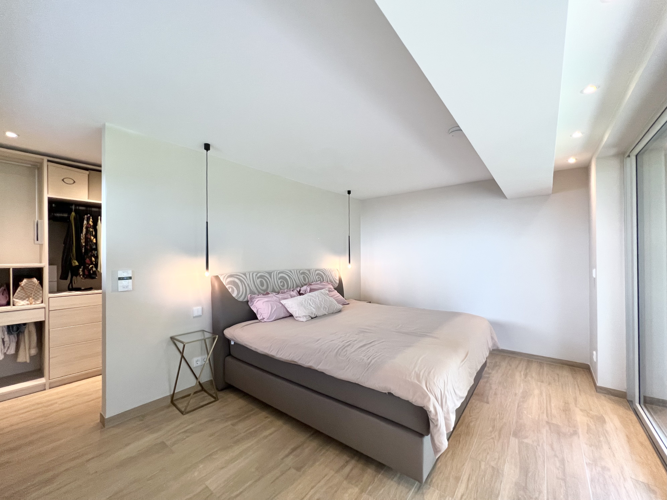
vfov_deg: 89.9
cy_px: 250
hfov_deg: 106.2
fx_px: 250
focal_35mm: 13
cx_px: 334
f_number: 1.8
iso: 160
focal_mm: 1.57
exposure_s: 1/100
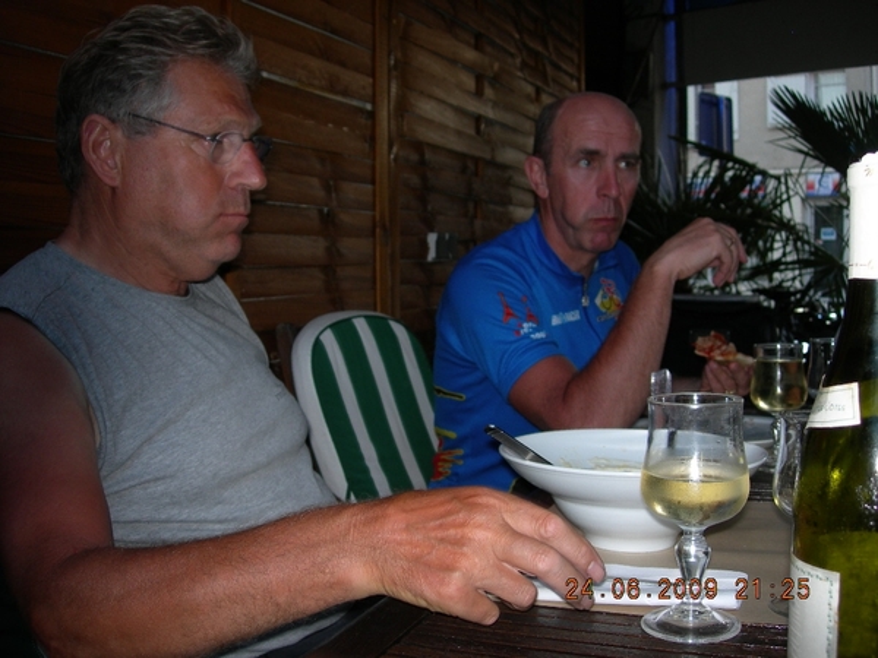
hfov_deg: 49.0
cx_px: 439
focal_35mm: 38
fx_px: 964
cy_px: 329
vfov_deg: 37.7
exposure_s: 1/60.1
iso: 50
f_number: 2.8
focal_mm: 7.8
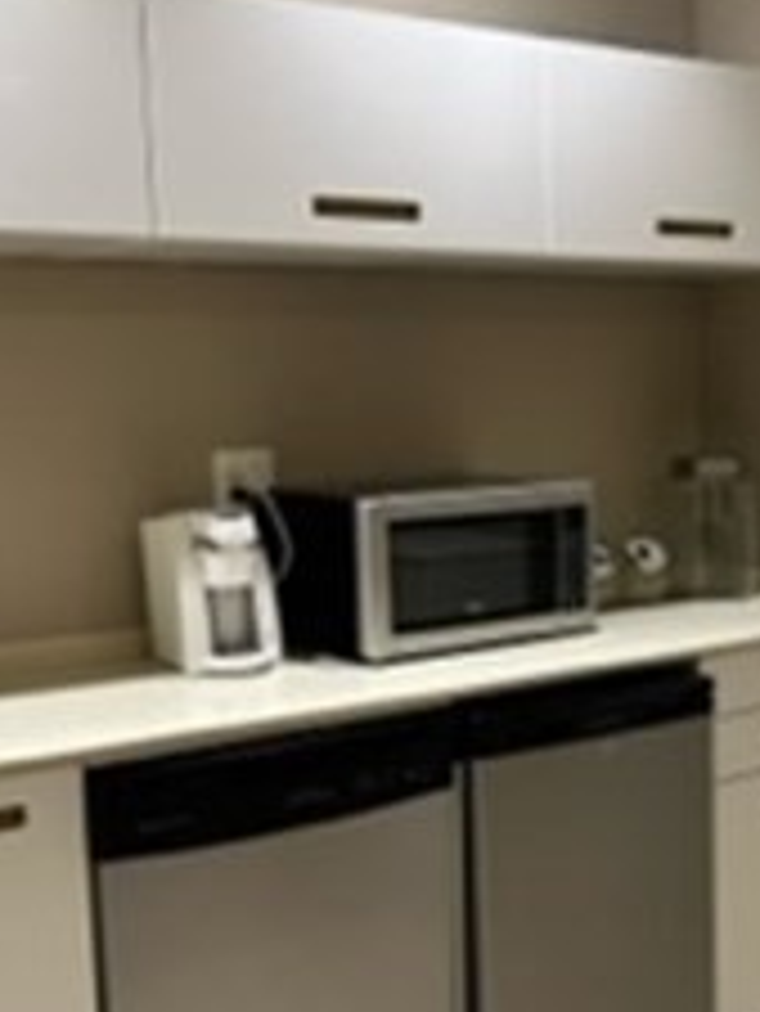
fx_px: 1521
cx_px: 540
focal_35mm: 52
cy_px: 621
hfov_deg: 27.8
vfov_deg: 36.6
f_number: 1.5
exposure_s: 1/60
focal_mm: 5.7
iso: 160
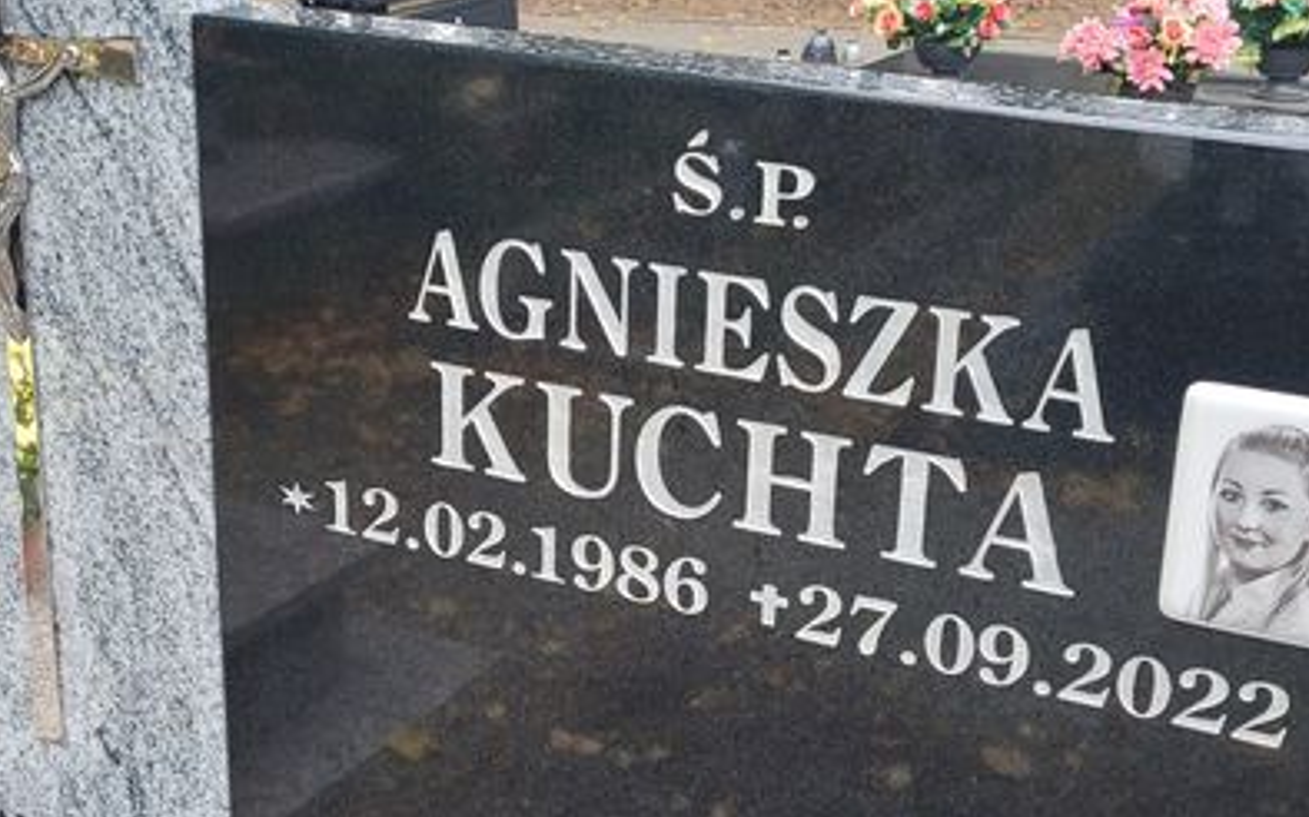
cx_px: 585
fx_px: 2247
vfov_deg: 20.5
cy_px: 616
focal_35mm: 63
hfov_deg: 32.5
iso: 64
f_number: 1.8
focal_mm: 5.4
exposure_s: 1/100
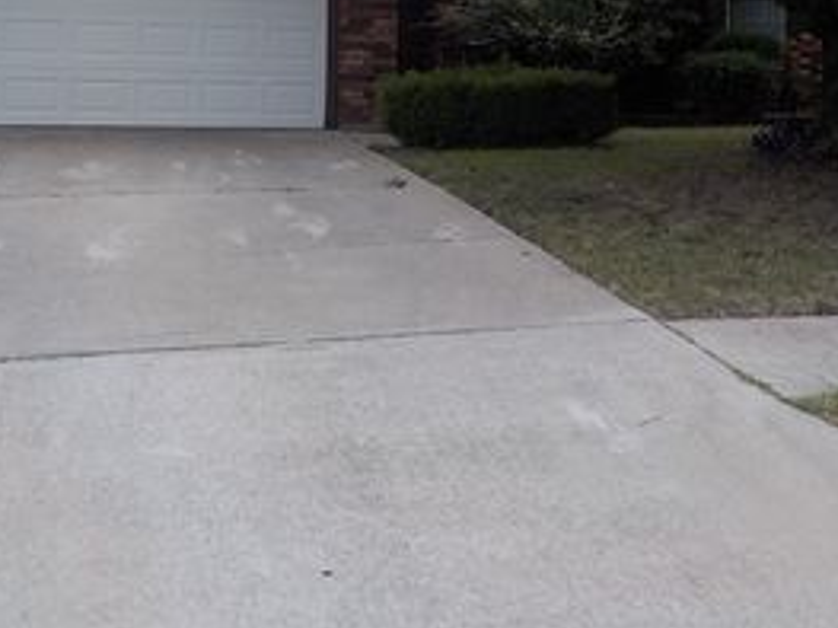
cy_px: 56
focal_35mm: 57
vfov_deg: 24.8
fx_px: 1379
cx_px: 574
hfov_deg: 33.4
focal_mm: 4.1
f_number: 3.3
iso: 125
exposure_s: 1/80
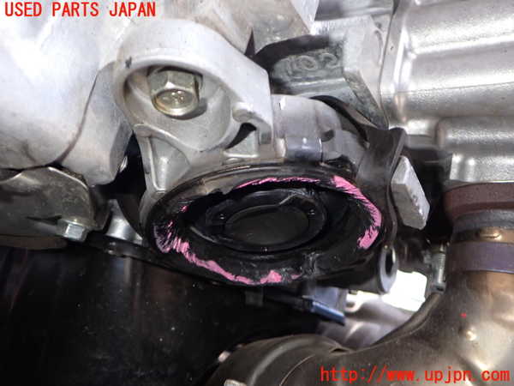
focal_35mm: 30
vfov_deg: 46.8
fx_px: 445
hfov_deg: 60.0
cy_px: 193
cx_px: 257
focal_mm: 5.4
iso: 200
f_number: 6.3
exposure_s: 1/30
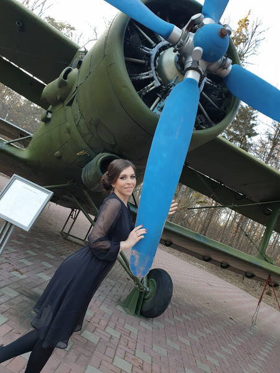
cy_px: 186
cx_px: 140
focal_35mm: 26
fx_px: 280
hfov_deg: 53.1
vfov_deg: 67.3
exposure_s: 1/100
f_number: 2.4
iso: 80
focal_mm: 4.3
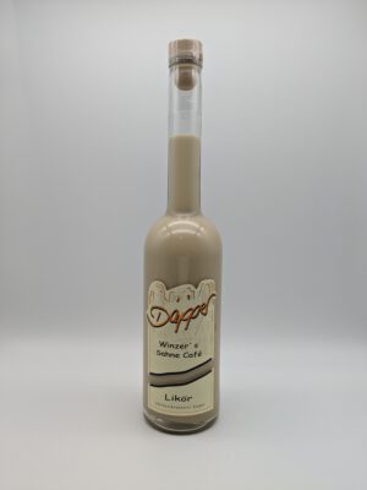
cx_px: 184
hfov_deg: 51.4
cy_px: 245
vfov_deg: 65.3
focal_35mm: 27
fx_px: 382
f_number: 1.73
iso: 53
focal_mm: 4.38
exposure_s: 1/198
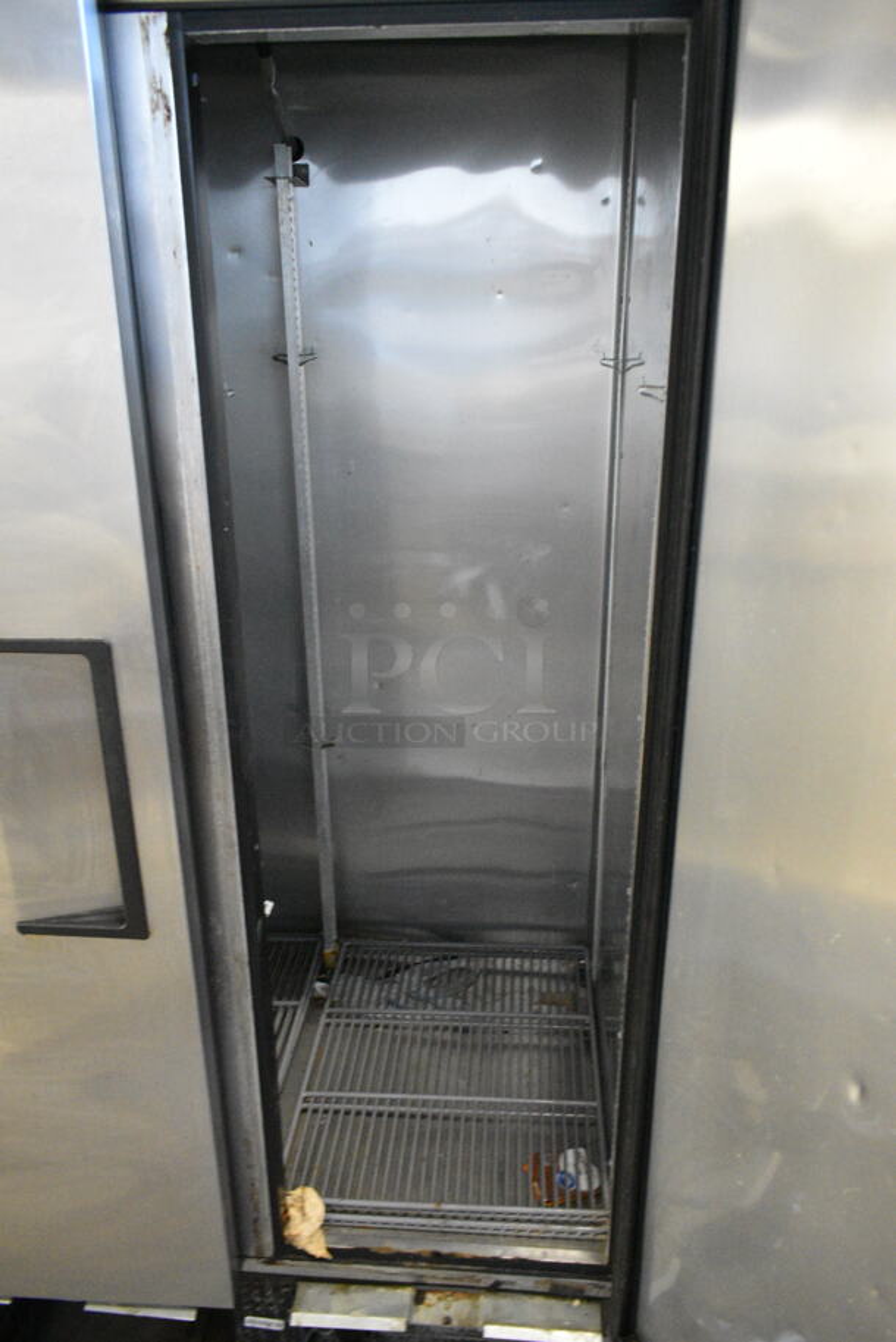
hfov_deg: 48.0
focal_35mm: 27
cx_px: 448
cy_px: 671
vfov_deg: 67.3
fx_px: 1006
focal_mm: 18
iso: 6400
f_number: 4.5
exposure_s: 1/80
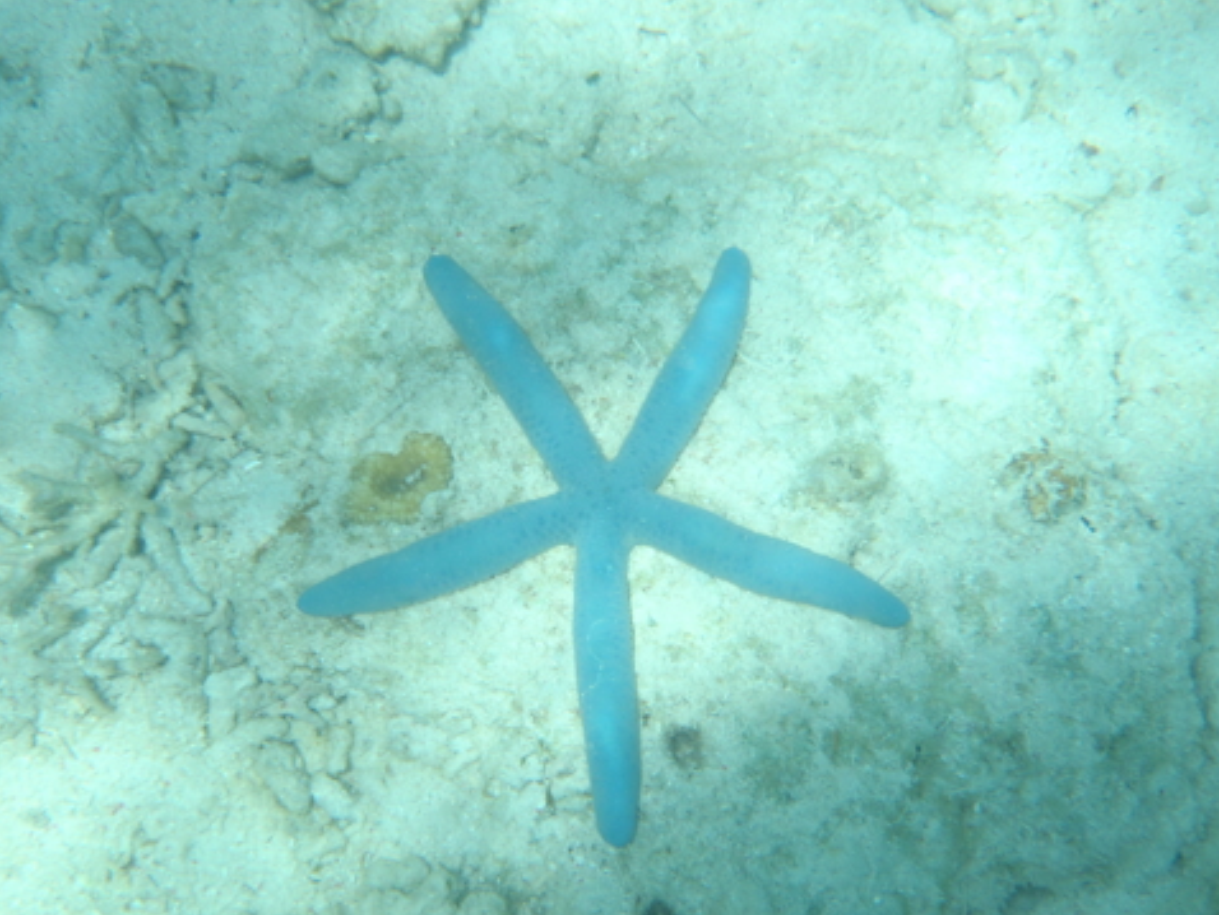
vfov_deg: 21.3
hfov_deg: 28.1
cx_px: 576
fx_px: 2431
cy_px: 503
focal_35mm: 69
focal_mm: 10.73
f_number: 5.3
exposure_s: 1/200
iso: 80
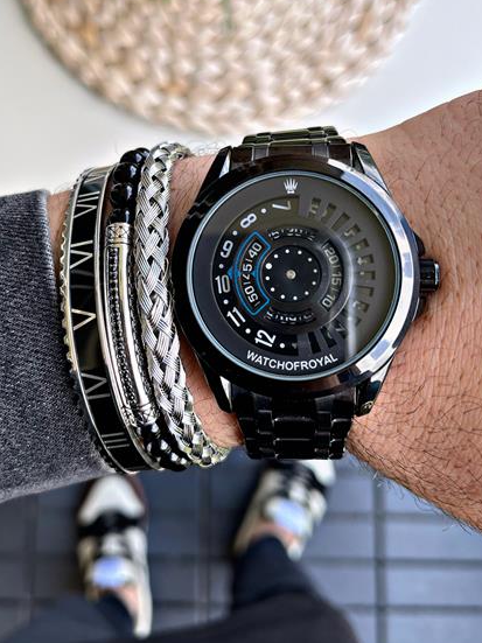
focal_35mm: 37
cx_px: 188
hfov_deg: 38.5
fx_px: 687
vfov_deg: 49.8
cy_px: 256
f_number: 1.6
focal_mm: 5.1
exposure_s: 1/314
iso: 32
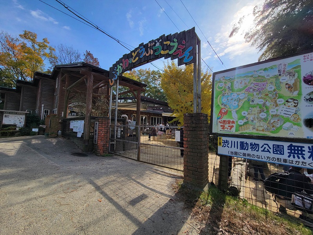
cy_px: 118
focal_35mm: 13
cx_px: 156
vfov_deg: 89.9
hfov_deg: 106.2
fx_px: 118
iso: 50
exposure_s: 1/1441
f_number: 2.2
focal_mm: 2.2
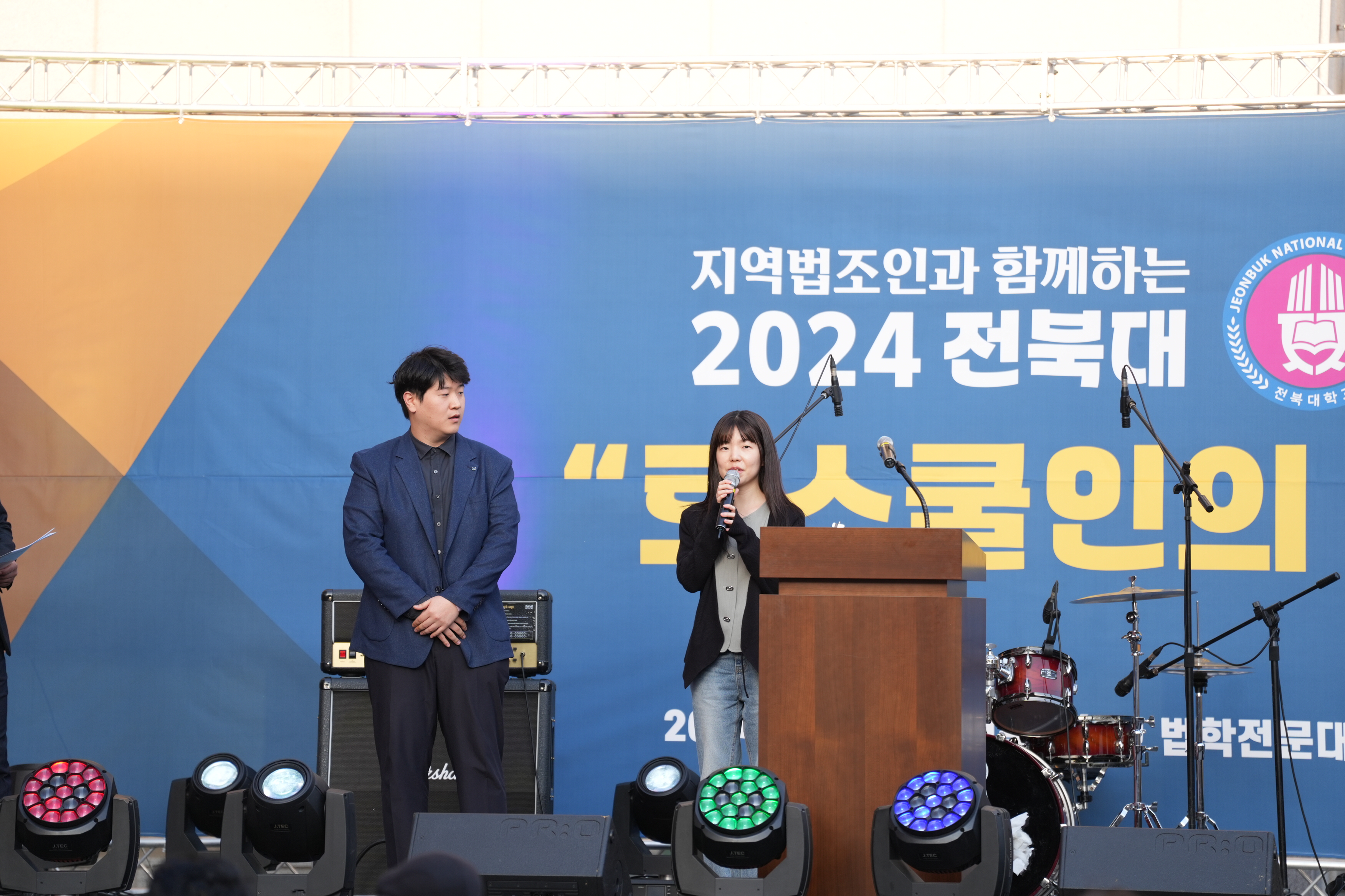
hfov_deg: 10.3
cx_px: 672
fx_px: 7472
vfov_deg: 6.9
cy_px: 448
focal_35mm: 200
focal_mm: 200
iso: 250
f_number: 2.8
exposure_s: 1/400
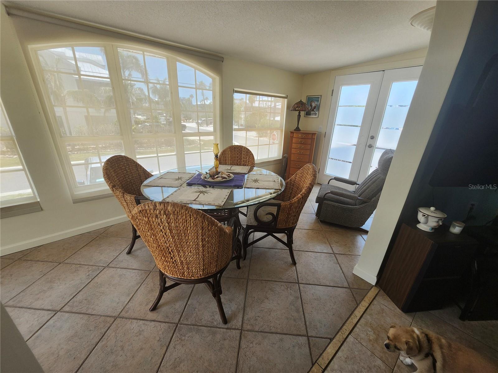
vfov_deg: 89.9
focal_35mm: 13
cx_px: 249
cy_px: 186
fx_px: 187
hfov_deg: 106.2
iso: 40
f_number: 2.2
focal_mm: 1.74
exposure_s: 1/168
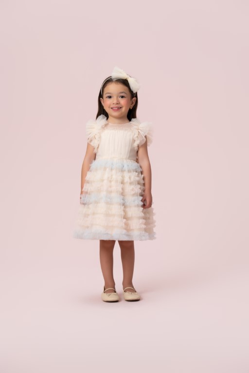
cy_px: 186
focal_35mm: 91
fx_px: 944
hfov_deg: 15.0
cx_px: 124
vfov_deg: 22.4
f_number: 7.1
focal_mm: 91
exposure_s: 1/160
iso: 100
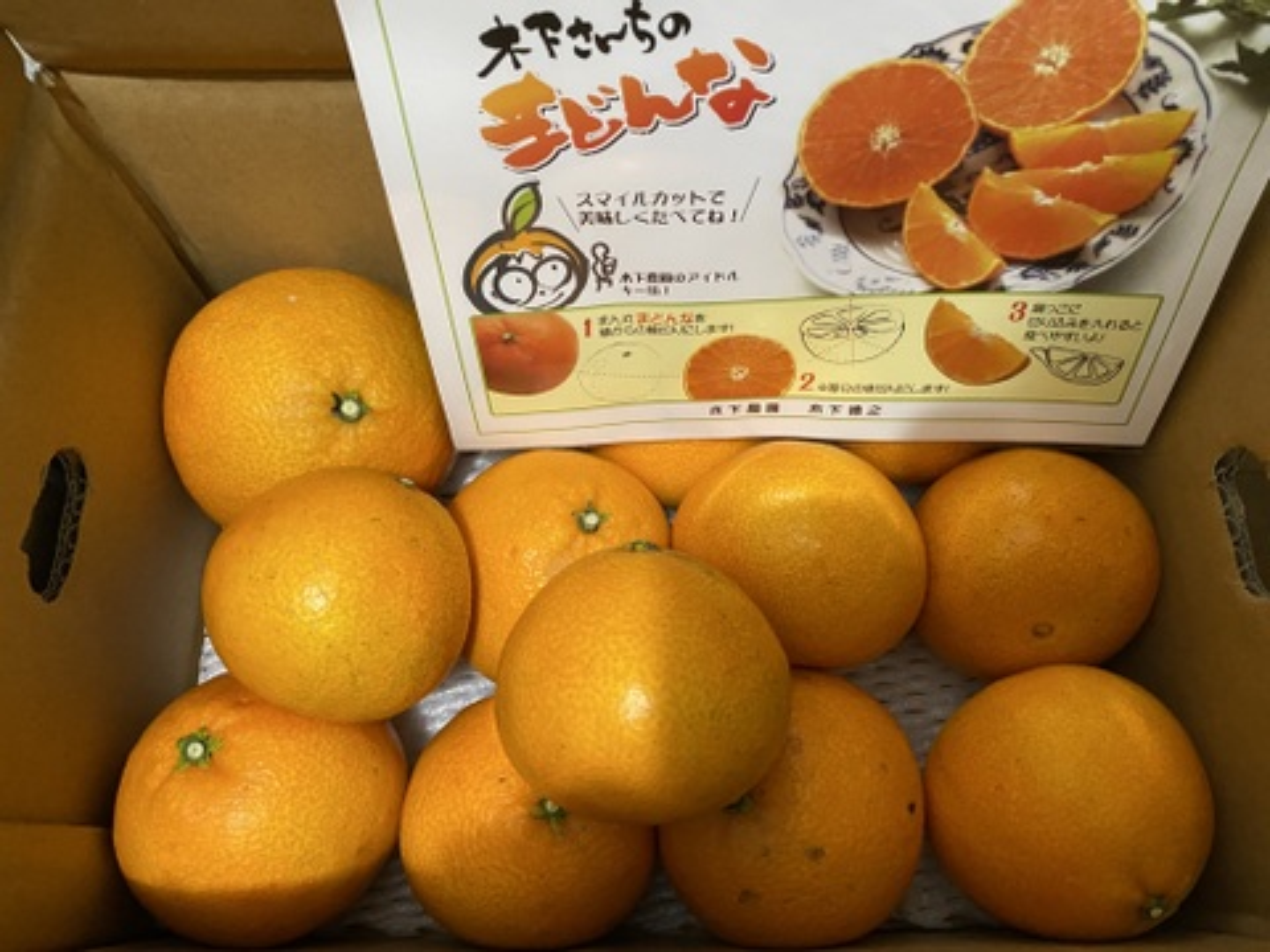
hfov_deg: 67.3
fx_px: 954
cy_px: 476
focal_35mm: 26
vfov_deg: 53.1
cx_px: 635
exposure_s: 1/33
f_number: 1.8
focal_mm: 4.25
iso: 400
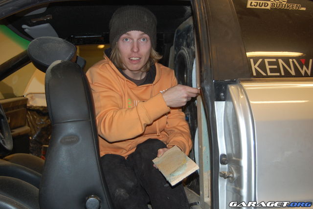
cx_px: 156
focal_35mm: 48
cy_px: 104
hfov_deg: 41.1
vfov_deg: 28.0
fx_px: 417
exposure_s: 1/60
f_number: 4.5
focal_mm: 32
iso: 400
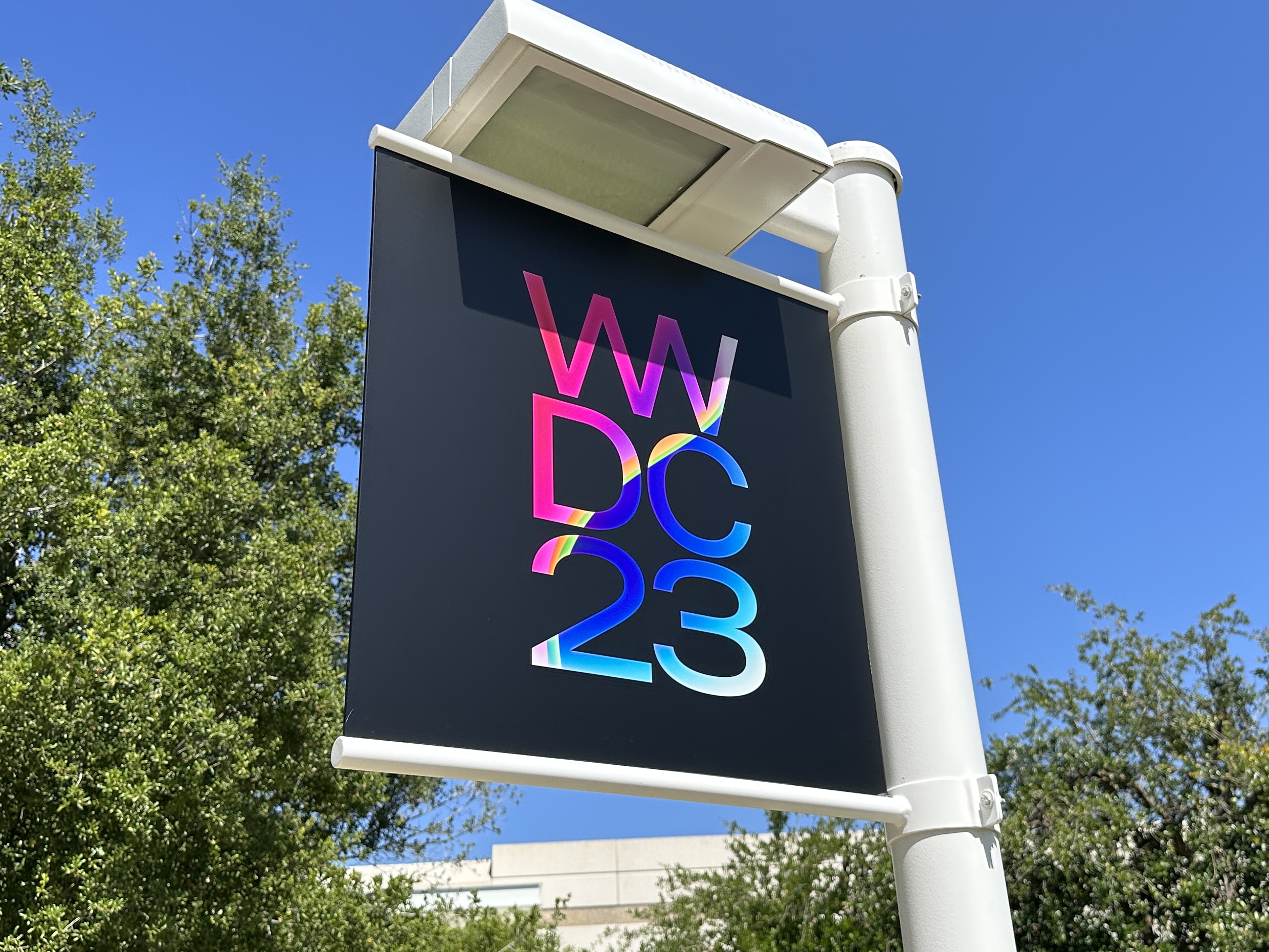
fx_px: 1430
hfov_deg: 47.7
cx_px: 733
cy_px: 425
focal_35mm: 39
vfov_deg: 36.8
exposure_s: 1/3717
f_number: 1.78
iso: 80
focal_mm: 6.86
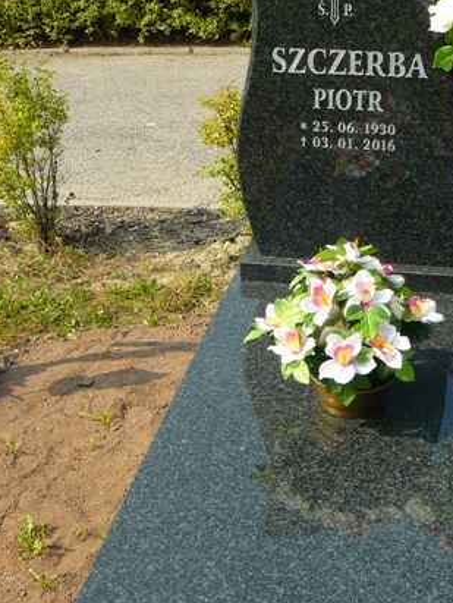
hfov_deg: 25.8
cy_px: 371
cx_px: 346
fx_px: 976
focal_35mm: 56
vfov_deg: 34.2
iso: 100
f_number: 5.6
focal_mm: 6
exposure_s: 1/250
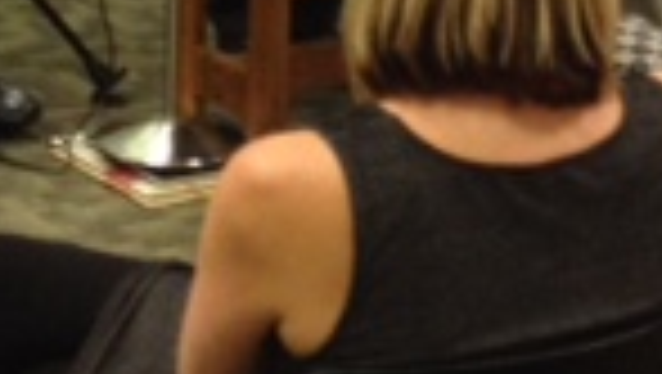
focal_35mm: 166
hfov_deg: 12.9
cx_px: 194
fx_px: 2917
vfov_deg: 7.0
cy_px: -460
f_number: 2.4
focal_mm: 4.28
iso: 200
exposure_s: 1/20
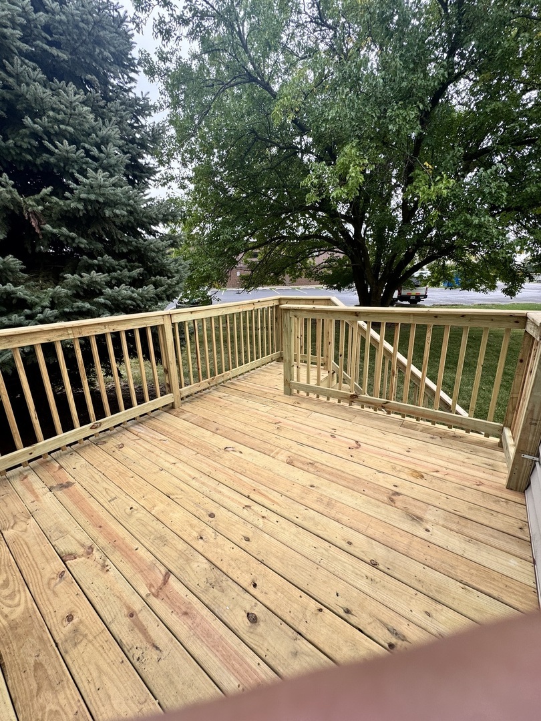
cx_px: 270
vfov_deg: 102.1
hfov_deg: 85.7
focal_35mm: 14
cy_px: 360
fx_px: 292
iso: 40
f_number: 2.2
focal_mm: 2.22
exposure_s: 1/191
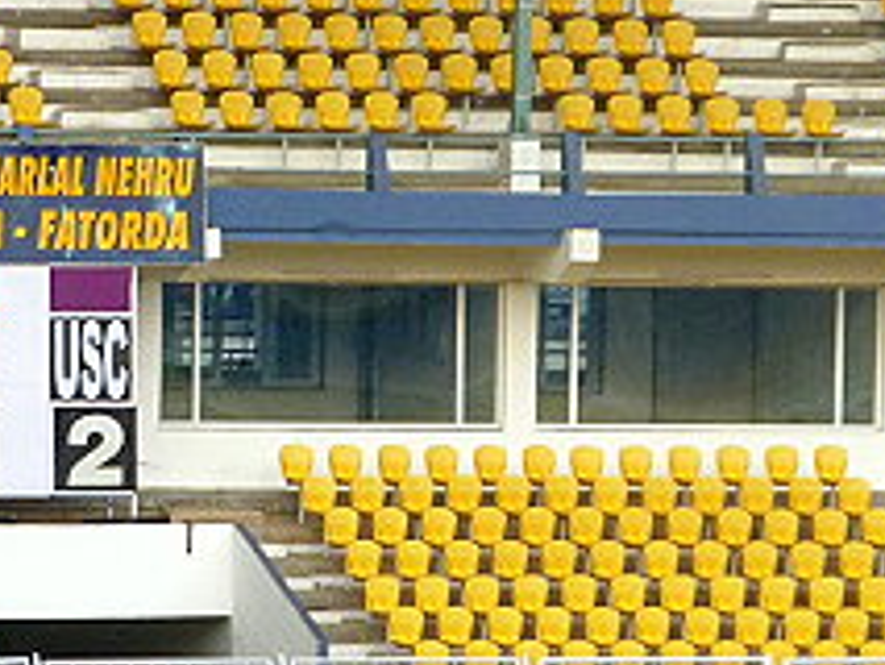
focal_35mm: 596
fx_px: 15246
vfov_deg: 2.5
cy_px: 337
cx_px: 66
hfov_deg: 3.3
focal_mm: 24.1
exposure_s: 1/60
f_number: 4.5
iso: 80
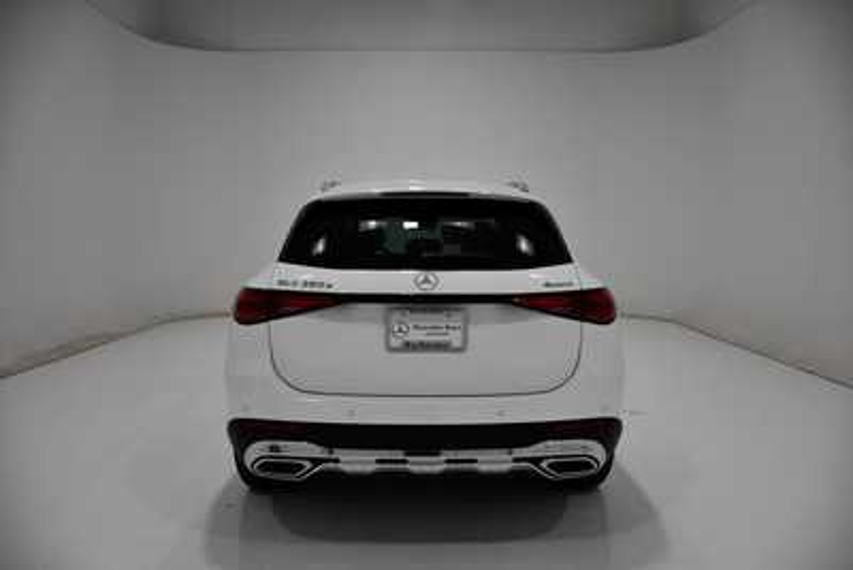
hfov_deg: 67.4
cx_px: 426
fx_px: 640
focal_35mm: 27
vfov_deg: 48.0
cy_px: 285
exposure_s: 1/250
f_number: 4
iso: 400
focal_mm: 18
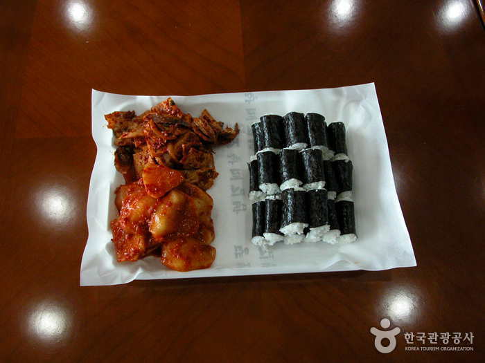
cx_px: 242
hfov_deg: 52.6
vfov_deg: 40.7
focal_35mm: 35
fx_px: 490
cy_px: 182
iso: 400
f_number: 5
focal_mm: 8.9
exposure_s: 1/52.6
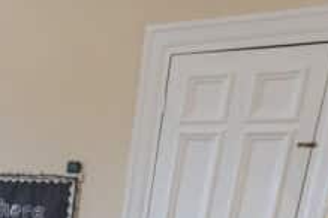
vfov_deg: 15.1
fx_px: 638
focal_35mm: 70
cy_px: 459
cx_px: -108
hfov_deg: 24.8
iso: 500
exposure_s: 1/60
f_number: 4
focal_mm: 10
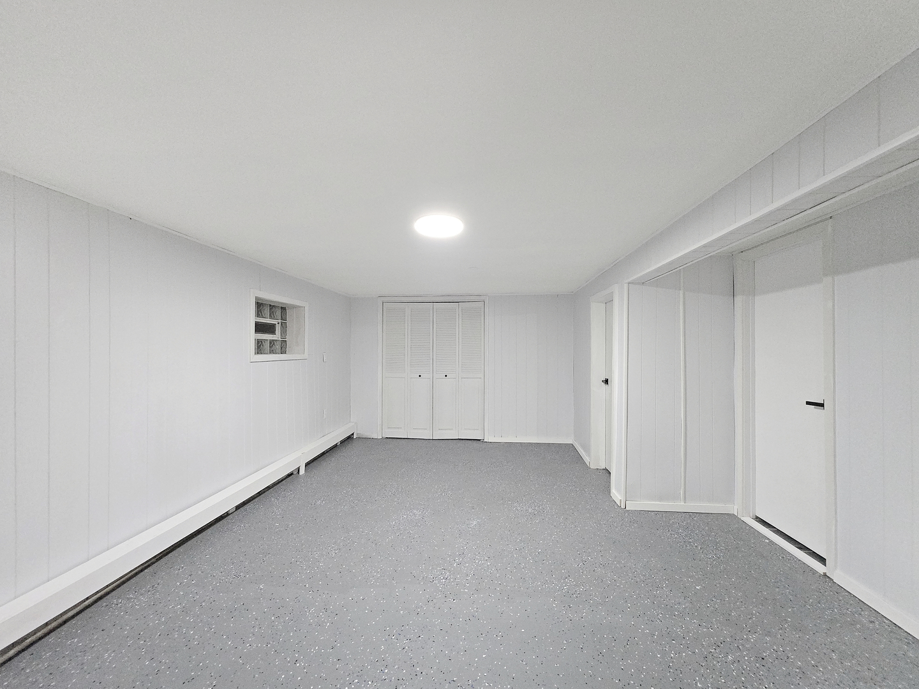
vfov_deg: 89.9
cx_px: 460
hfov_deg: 106.2
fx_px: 345
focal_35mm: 13
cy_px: 344
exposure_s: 1/60
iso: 800
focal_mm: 1.7
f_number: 2.2
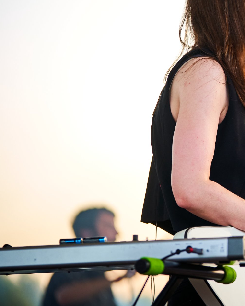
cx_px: 312
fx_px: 2193
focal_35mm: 242
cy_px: 113
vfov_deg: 8.0
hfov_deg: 6.3
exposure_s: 1/400
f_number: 2.8
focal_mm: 126
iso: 640
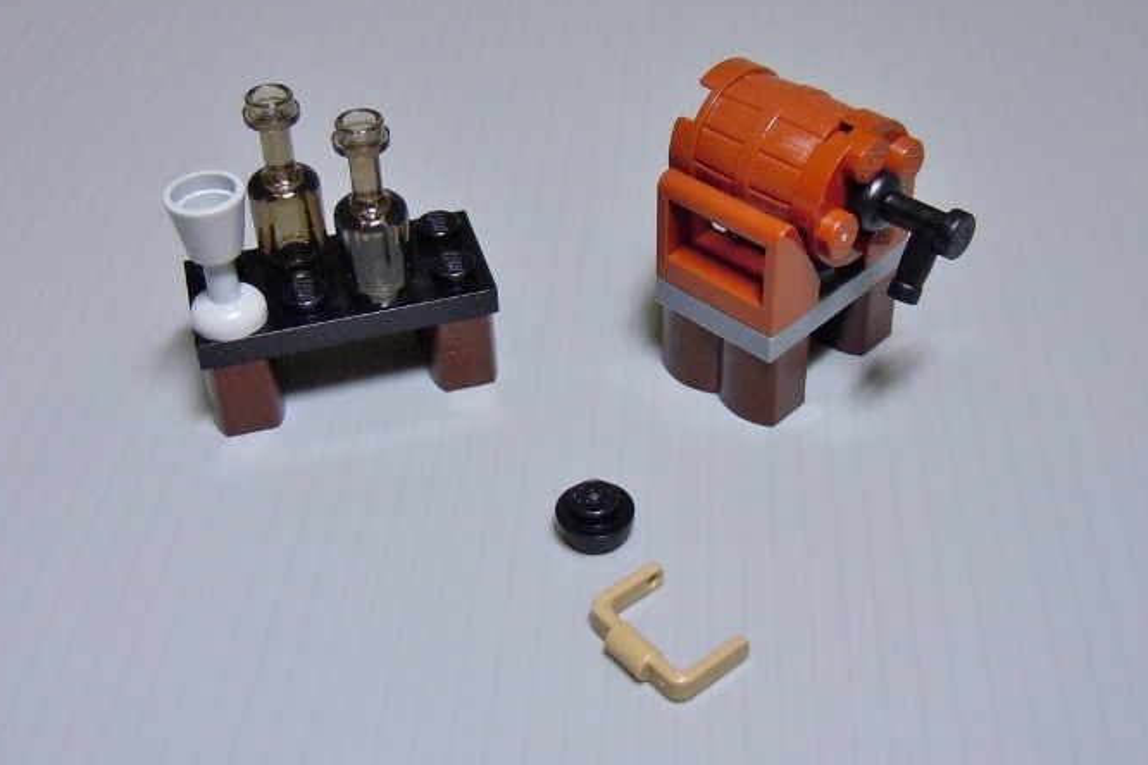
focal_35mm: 32
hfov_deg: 58.7
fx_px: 1020
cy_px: 338
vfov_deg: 41.1
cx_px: 569
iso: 200
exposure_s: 1/20
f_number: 3.5
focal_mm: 5.4
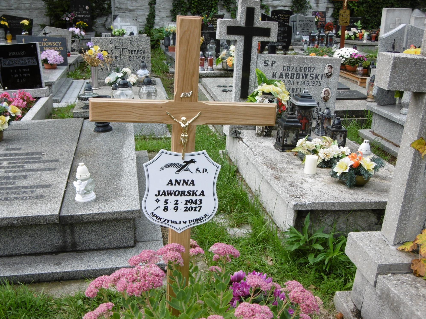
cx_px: 208
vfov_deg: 32.9
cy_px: 156
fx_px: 542
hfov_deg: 42.9
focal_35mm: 44
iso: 100
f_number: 3.8
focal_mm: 7.7
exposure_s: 1/250
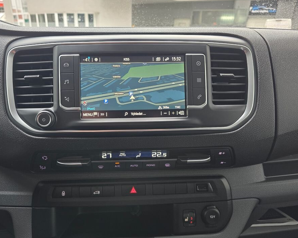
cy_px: 126
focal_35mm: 26
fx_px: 229
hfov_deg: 65.7
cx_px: 126
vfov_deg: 54.9
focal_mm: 6.3
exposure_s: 1/40.1
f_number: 1.7
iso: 250
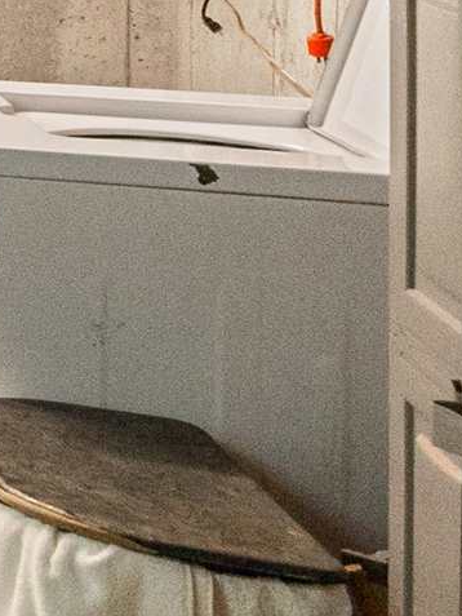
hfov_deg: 7.9
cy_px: -375
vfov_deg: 16.8
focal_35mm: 103
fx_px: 1832
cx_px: -1444
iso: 1250
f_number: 2.8
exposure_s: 1/60
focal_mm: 8
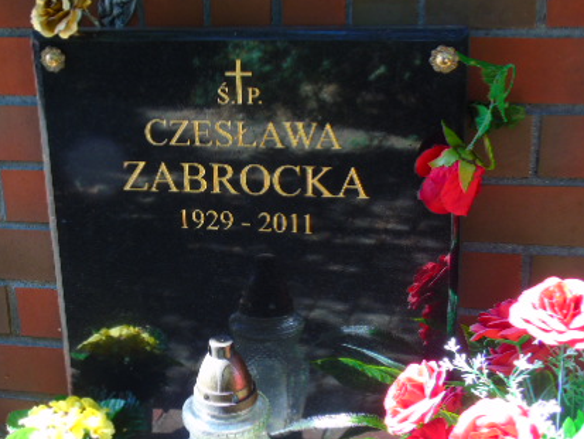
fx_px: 1046
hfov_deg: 31.0
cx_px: 197
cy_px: 262
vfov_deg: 23.6
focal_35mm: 62
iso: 80
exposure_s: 1/40
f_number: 3.9
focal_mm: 7.1
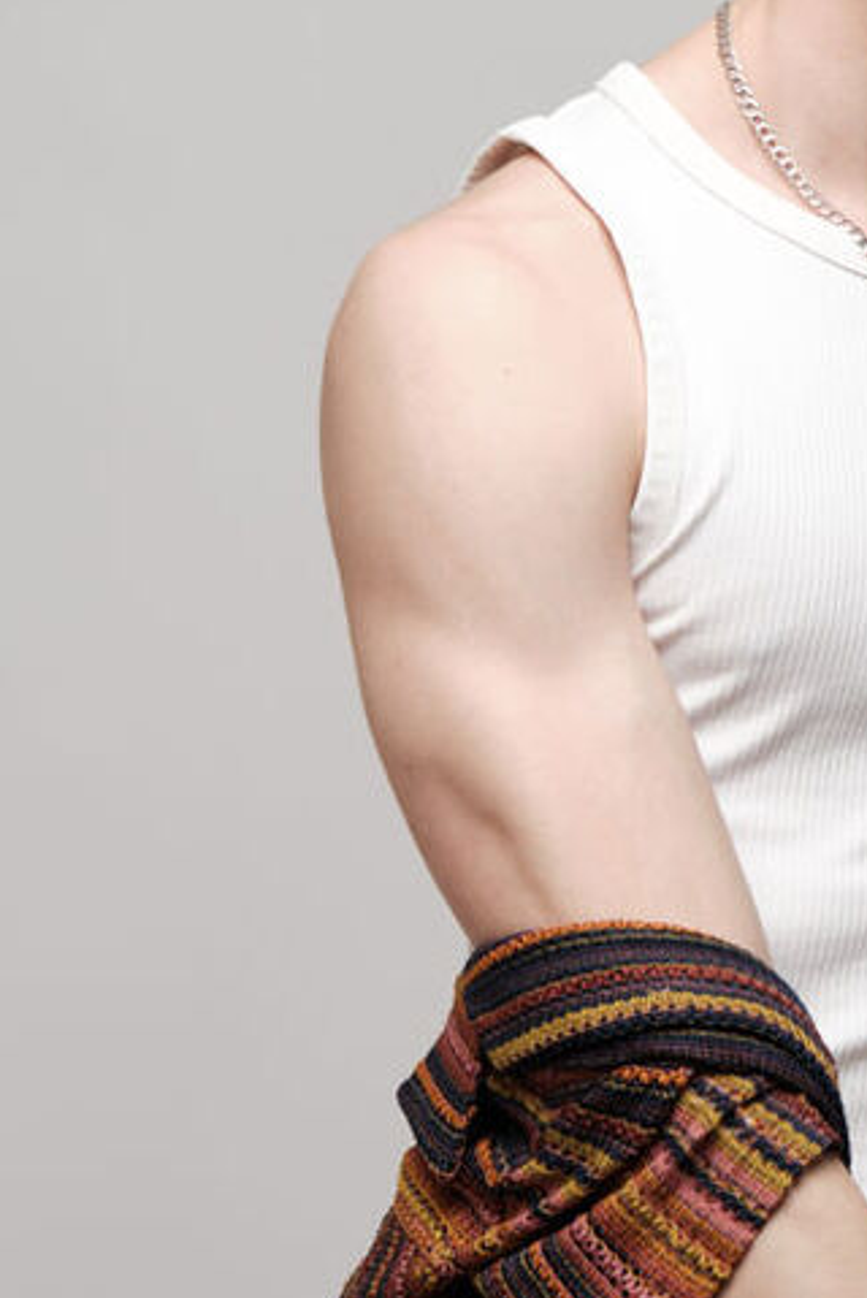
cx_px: 894
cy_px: 634
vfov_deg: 11.5
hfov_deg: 7.7
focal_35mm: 178
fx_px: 6420
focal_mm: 56
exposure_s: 1/160
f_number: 2.8
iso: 160
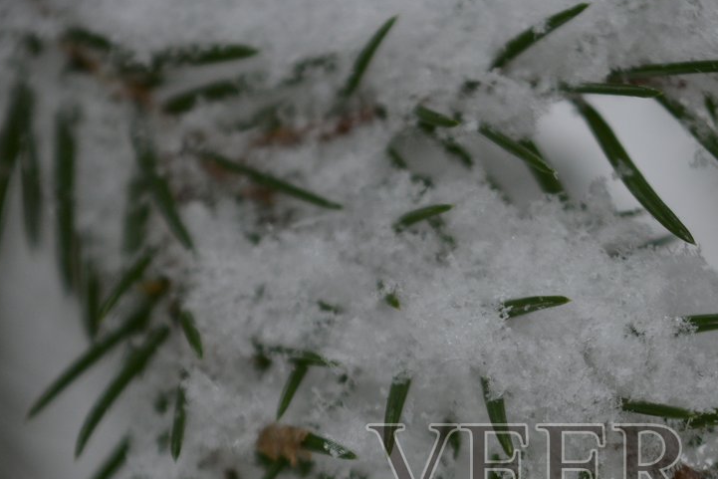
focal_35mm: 183
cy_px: 492
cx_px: 535
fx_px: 3653
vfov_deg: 7.5
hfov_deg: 11.2
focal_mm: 55
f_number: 5.6
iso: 360
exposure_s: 1/125
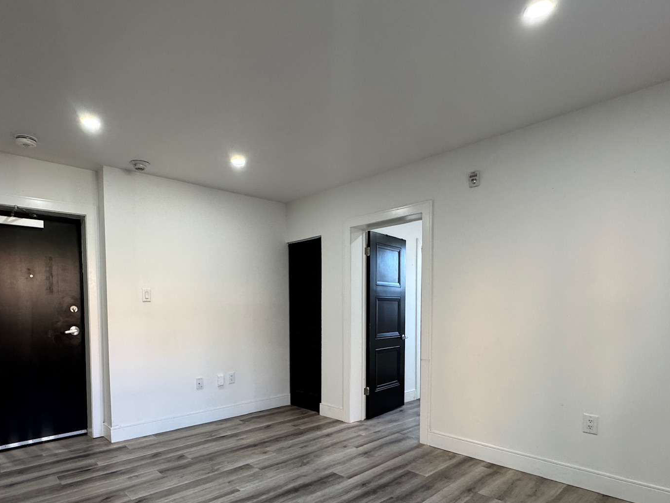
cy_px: 330
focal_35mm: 21
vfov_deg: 62.1
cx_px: 288
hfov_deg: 78.5
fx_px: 406
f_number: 2.2
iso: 250
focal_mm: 2.22
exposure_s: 1/120
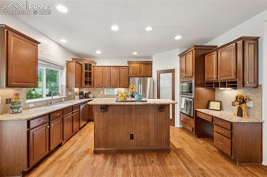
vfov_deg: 77.3
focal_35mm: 15
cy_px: 88
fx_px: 111
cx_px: 134
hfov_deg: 100.4
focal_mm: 15
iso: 800
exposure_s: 1/2.5
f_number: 11
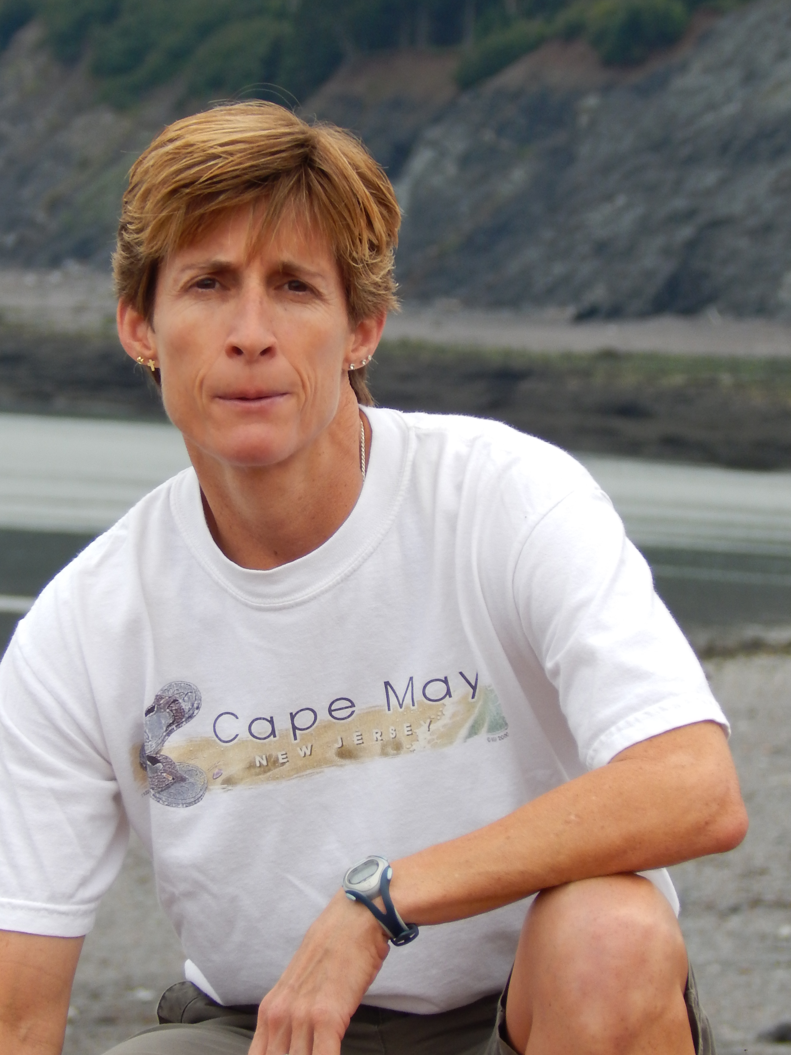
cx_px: 328
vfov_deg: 4.4
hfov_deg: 3.3
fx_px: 13649
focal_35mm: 448
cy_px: 549
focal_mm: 62.2
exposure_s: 1/125
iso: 125
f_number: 5.7
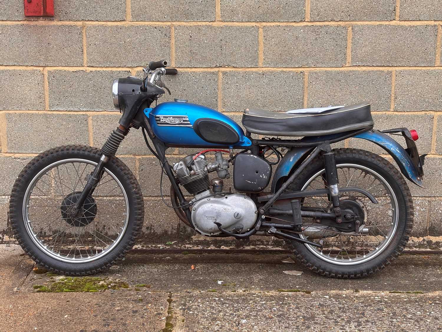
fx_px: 664
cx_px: 221
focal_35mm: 52
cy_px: 166
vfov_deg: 28.0
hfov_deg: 36.8
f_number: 1.6
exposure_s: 1/372
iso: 32
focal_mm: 5.96
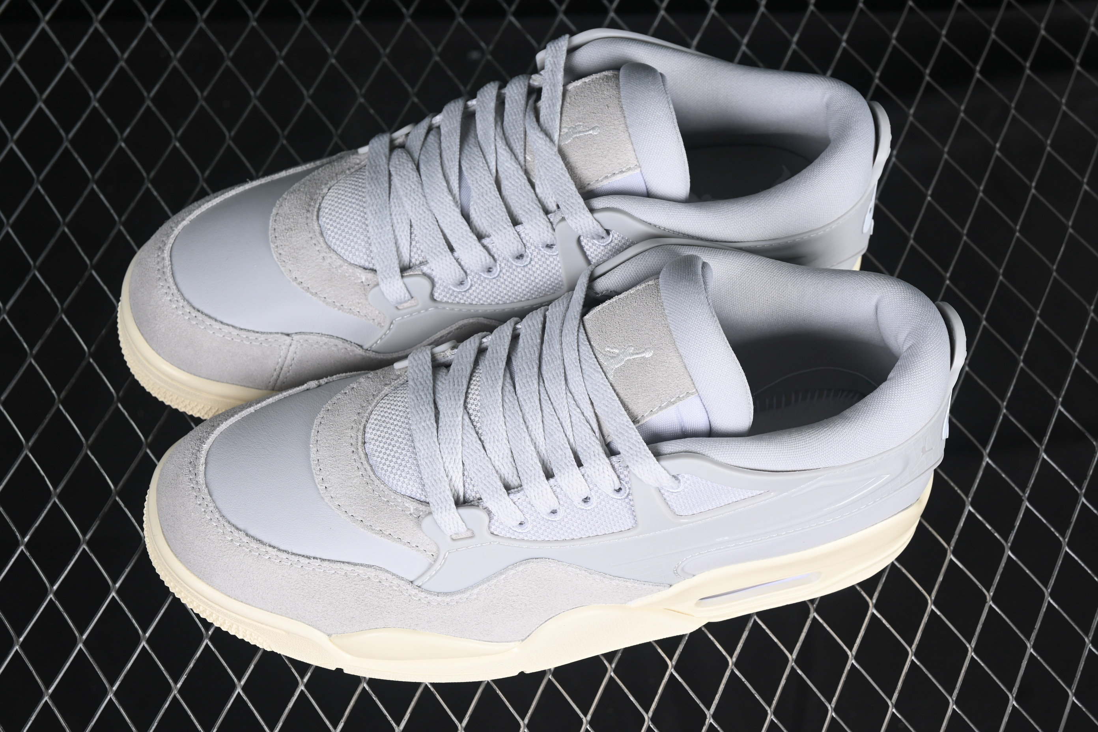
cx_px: 549
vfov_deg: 18.2
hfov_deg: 27.0
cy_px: 366
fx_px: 2287
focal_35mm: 75
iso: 160
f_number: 7.1
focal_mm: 50
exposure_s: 1/80
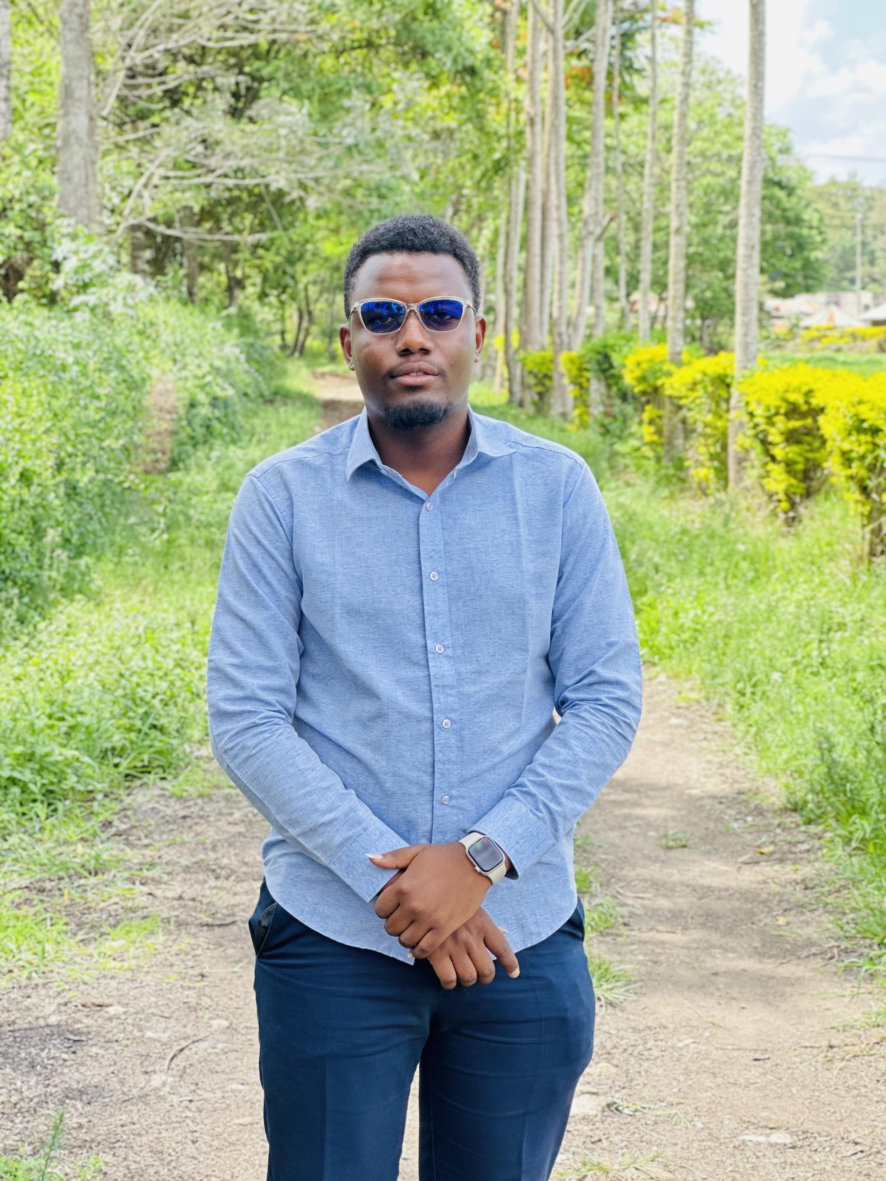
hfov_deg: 19.1
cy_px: 590
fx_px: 2628
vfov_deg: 25.3
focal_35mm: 77
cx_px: 443
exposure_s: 1/121
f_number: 2.8
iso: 50
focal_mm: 9
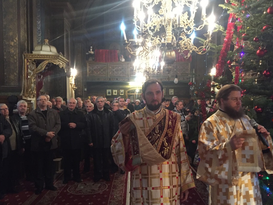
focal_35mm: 33
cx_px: 148
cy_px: 103
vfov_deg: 42.9
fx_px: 260
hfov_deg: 55.3
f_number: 2.2
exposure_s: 1/17
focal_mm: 4.15
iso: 320
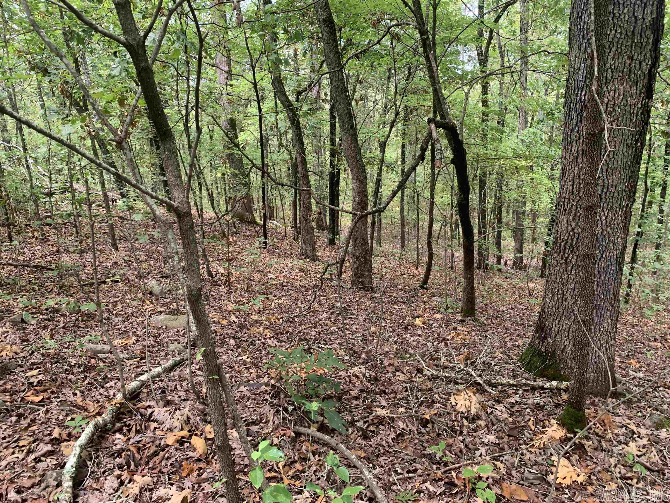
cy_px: 252
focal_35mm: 26
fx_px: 503
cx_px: 335
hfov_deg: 67.3
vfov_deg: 53.1
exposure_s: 1/122
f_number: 1.8
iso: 50
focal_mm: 4.25
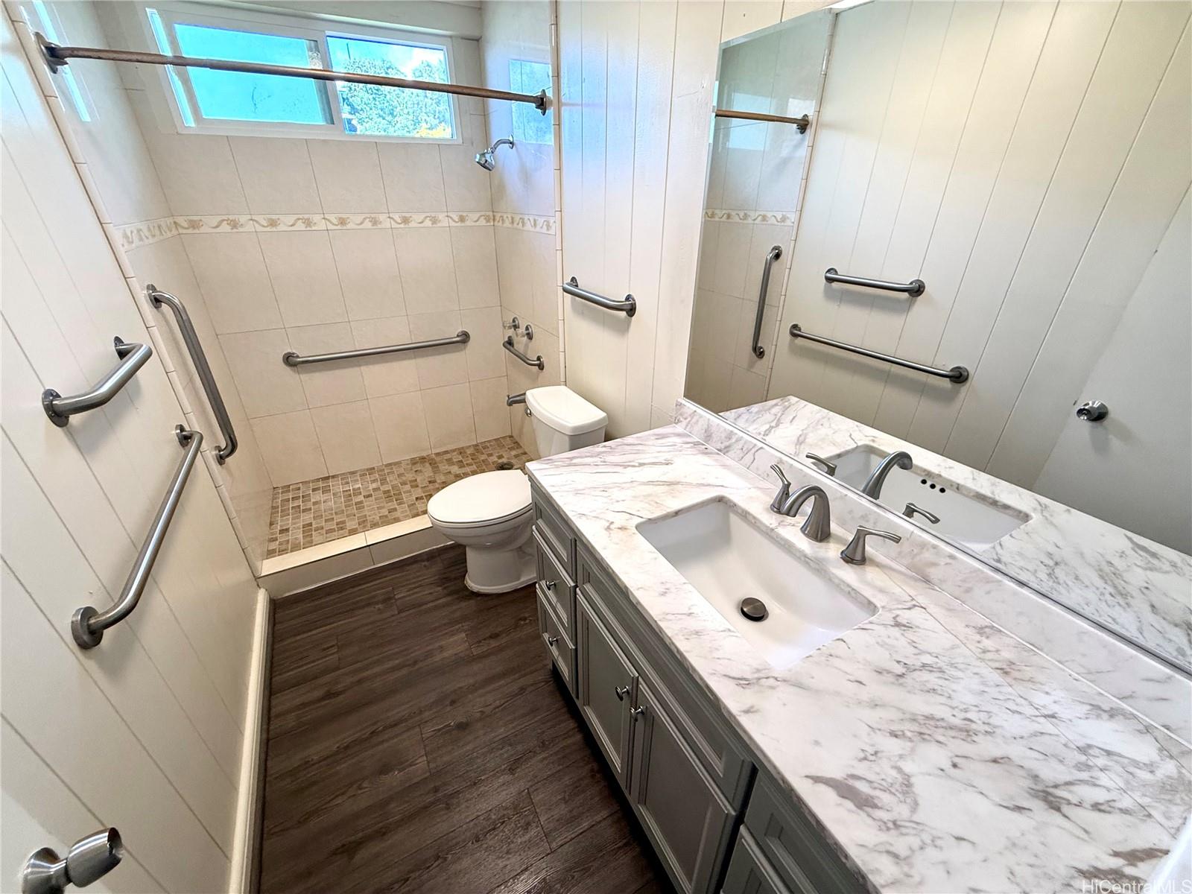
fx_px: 482
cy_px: 447
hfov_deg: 102.1
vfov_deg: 85.7
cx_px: 596
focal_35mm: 14
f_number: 2.2
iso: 200
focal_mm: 2.22
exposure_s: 1/120
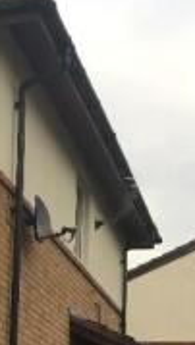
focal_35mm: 103
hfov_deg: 11.3
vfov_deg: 19.9
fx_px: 945
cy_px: 369
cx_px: -92
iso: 25
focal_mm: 4.15
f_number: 2.2
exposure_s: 1/162
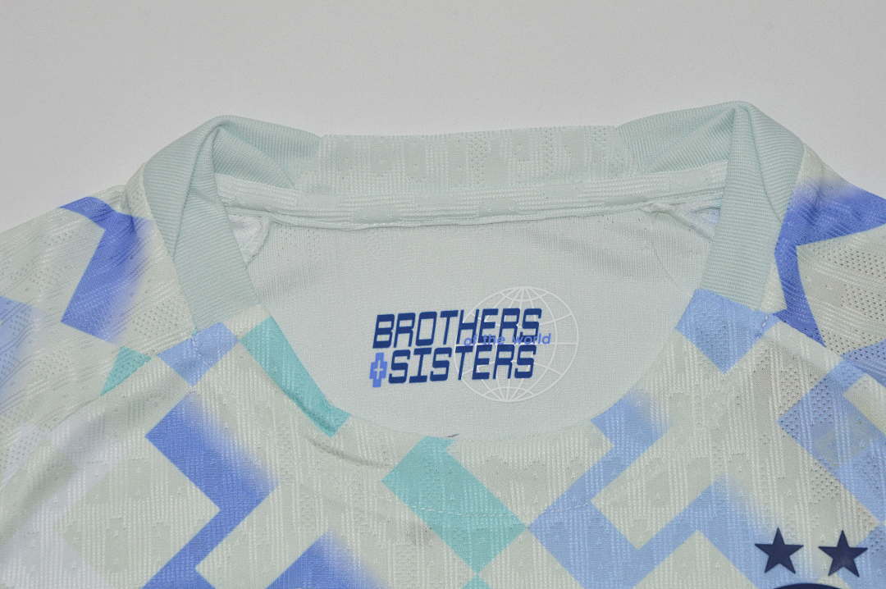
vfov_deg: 13.8
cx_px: 443
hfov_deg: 20.6
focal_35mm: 99
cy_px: 294
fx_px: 2434
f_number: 14
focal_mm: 66
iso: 400
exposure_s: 1/200
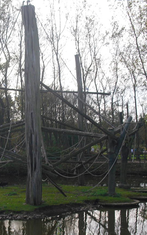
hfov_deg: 18.3
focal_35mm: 70
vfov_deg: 29.3
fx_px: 449
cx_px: 18
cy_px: 147
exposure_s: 1/100
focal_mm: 6.3
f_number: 7.8
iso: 100
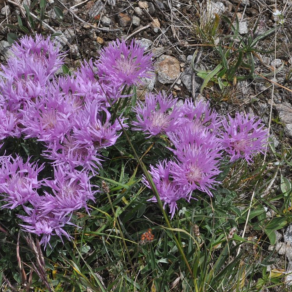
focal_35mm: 133
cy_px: 130
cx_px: 91
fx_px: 1269
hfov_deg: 13.1
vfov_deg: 13.1
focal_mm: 60
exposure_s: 1/125
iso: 400
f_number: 25
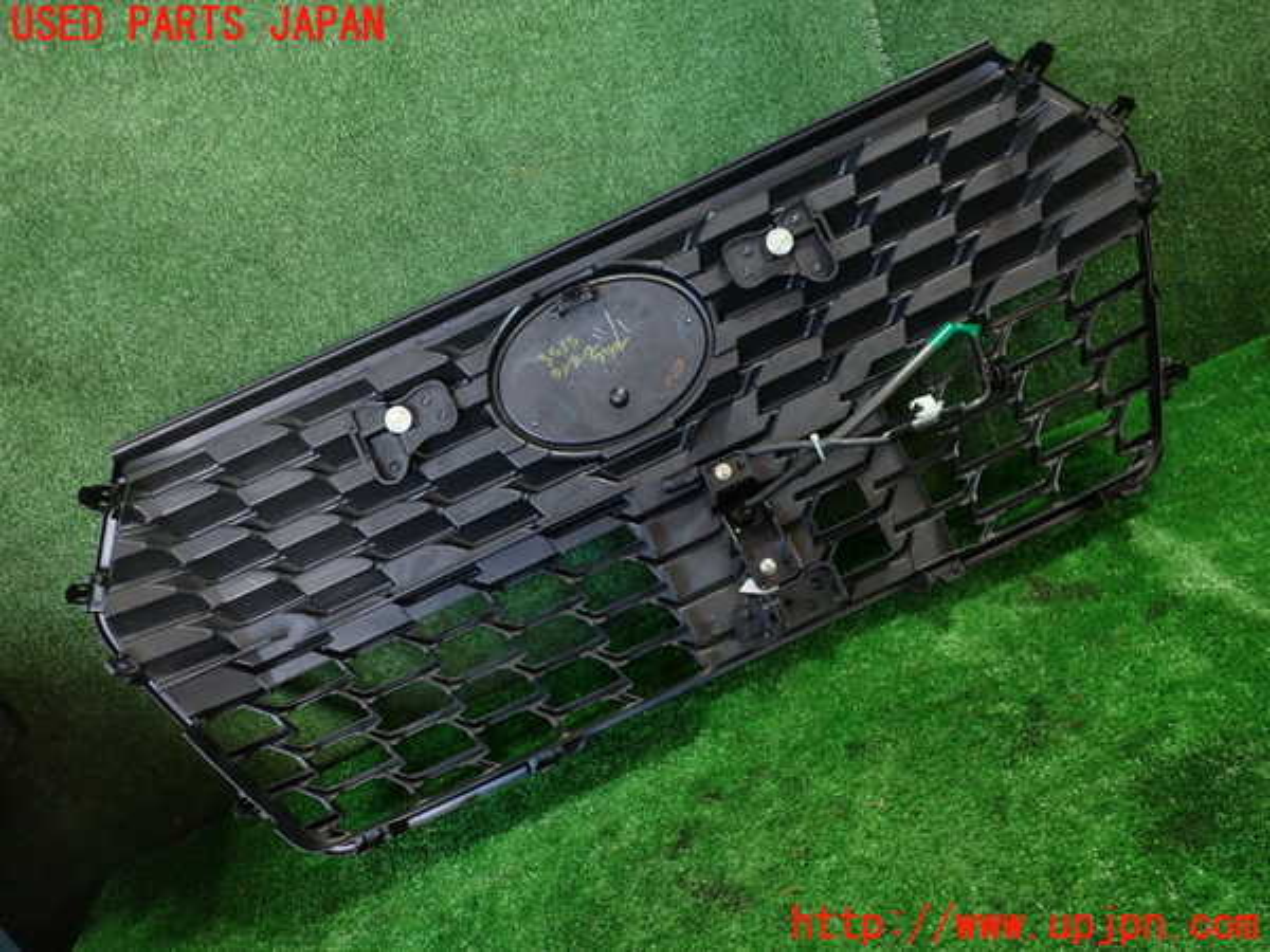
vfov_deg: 46.8
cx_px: 635
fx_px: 1101
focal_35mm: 30
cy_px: 476
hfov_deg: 60.0
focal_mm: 5.4
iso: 200
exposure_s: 1/30
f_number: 2.3
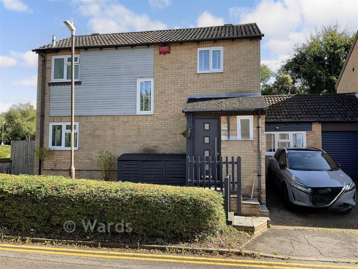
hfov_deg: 61.7
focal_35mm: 29
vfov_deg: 48.2
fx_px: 300
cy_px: 134
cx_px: 179
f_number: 1.8
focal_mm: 3
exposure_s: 1/560
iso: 16
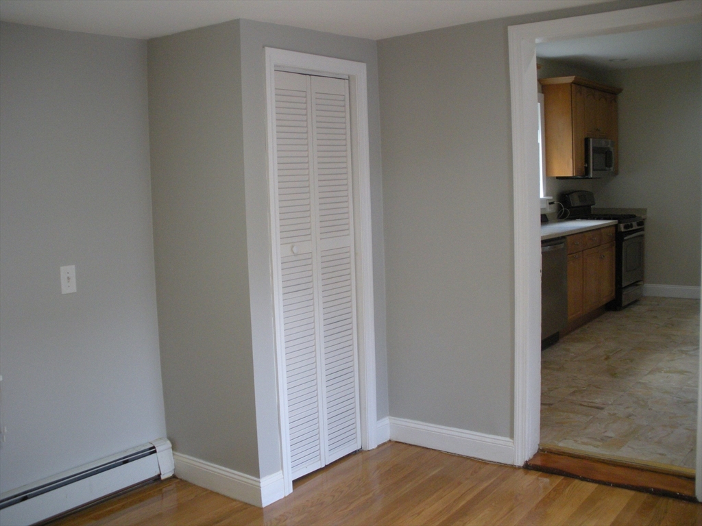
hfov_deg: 51.4
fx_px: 730
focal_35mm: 36
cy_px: 263
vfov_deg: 39.7
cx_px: 351
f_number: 3.5
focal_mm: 6.3
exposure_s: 1/59.2
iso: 283
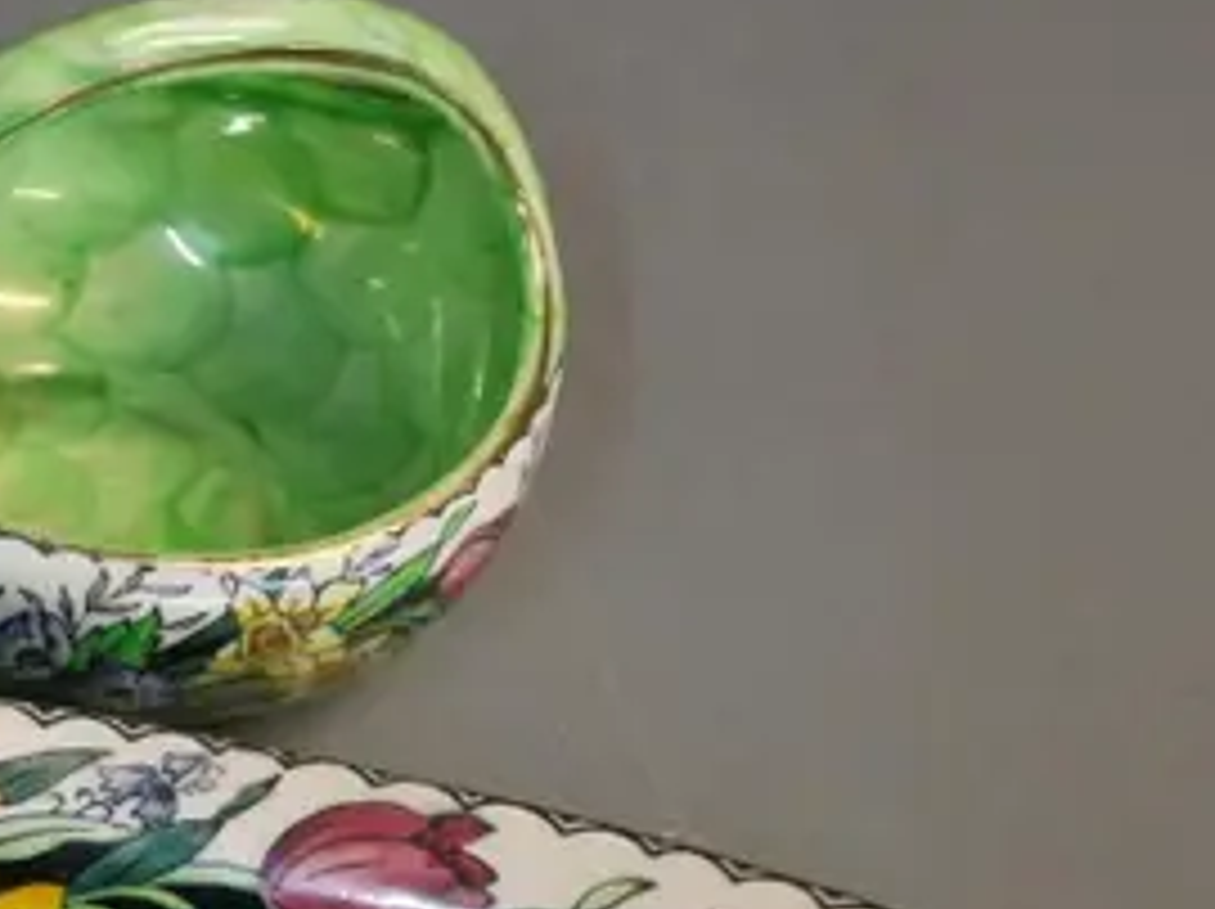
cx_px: -832
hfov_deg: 13.9
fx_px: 4524
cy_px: 670
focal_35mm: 129
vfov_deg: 11.4
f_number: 5.6
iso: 3200
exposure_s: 1/250
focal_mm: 17
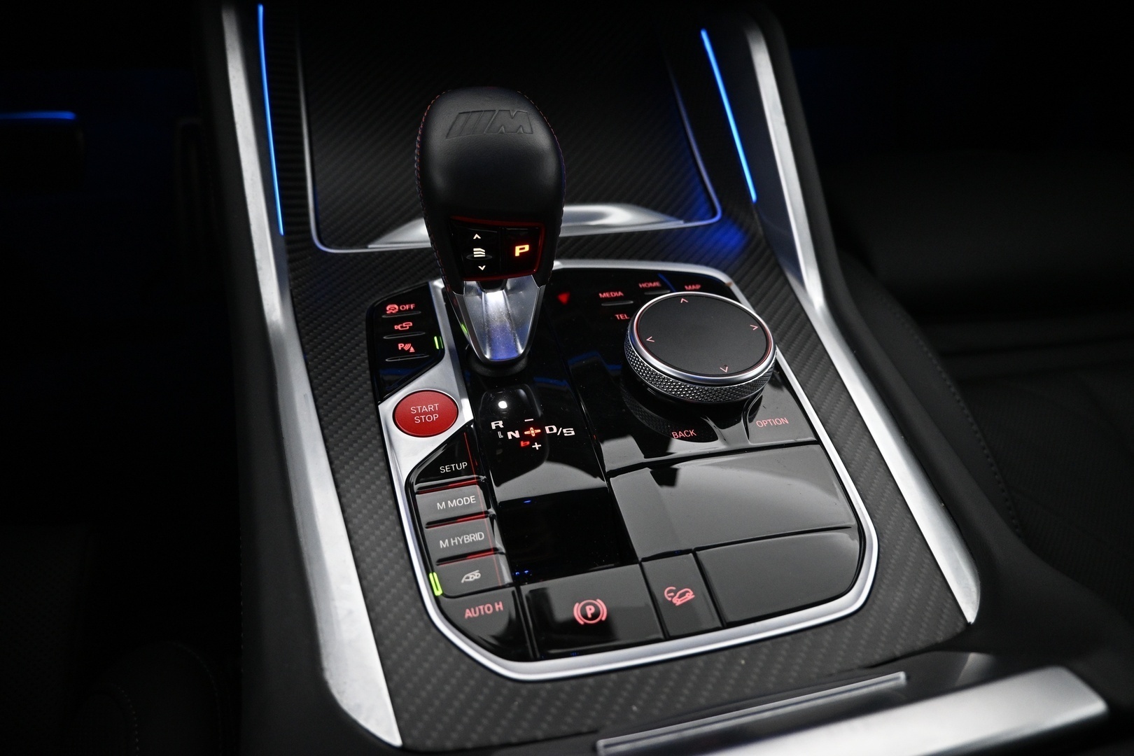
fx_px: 756
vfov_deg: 53.1
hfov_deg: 73.7
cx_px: 567
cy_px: 378
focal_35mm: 24
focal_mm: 16
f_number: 3.5
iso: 1600
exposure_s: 1/50
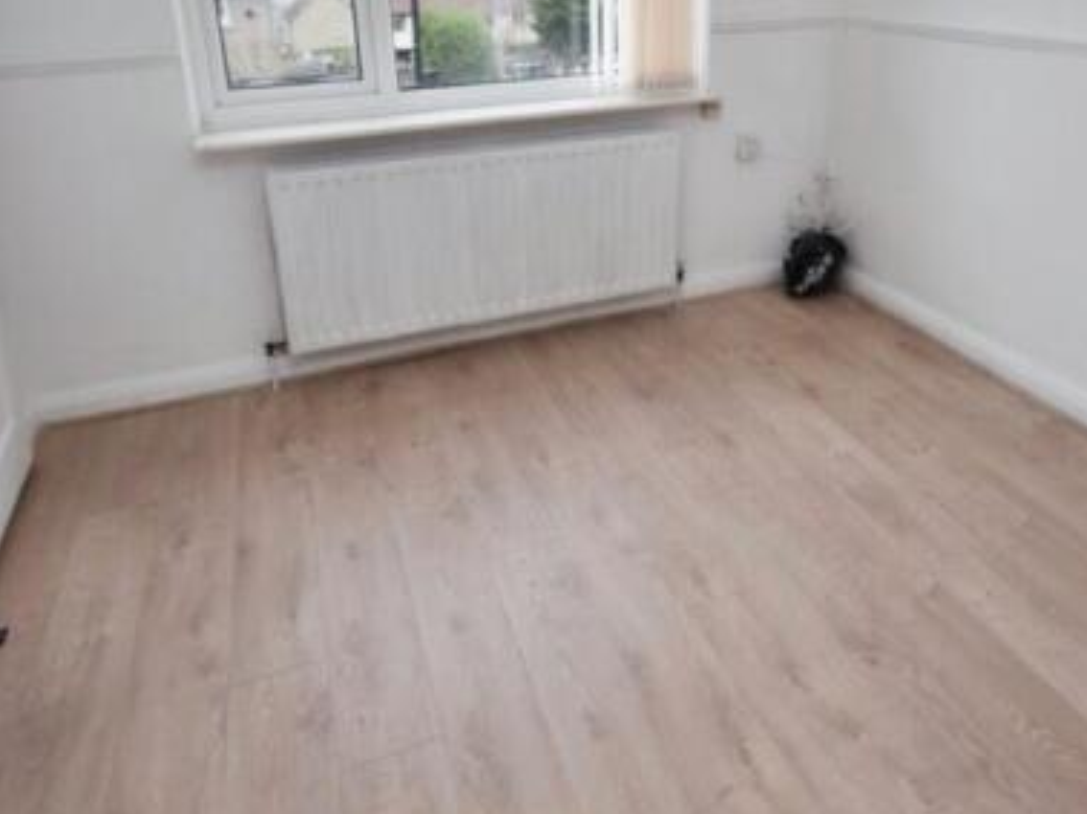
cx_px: 663
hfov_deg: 68.6
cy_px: 395
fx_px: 785
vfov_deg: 54.8
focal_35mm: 25
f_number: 6.3
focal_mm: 10
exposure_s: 1/200
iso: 200
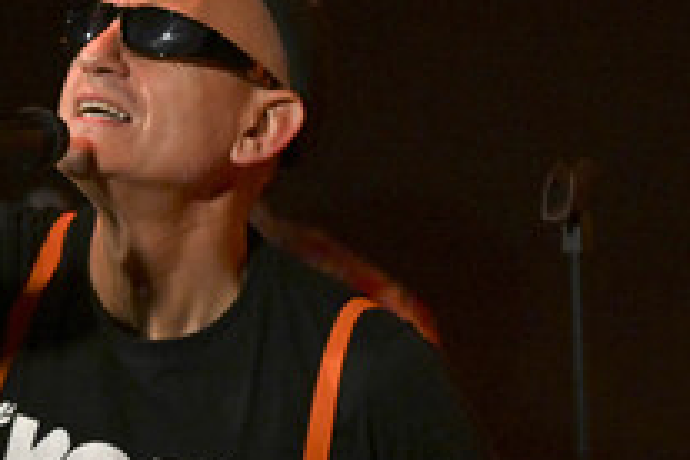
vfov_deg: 7.9
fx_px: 3335
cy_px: 337
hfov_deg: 11.8
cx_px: 135
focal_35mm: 174
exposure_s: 1/320
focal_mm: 80
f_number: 2.8
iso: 6400
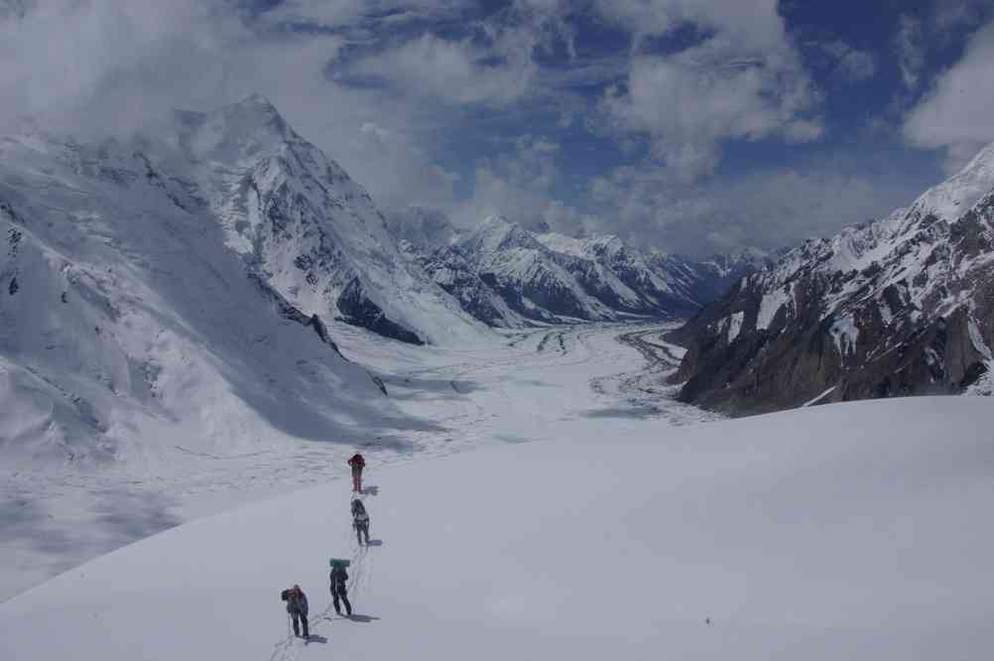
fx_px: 910
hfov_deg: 57.3
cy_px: 330
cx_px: 497
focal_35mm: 33
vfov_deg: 39.9
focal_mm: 21.8
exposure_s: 1/180
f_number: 22
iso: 100
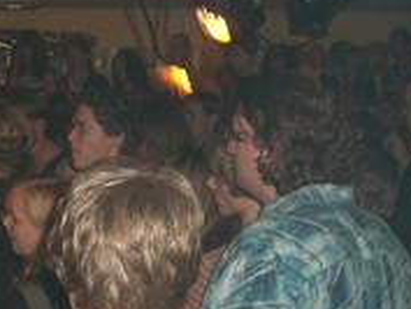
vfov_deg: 19.6
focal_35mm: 75
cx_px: 125
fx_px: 891
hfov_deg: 25.8
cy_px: 214
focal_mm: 6.3
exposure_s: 1/30
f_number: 3.1
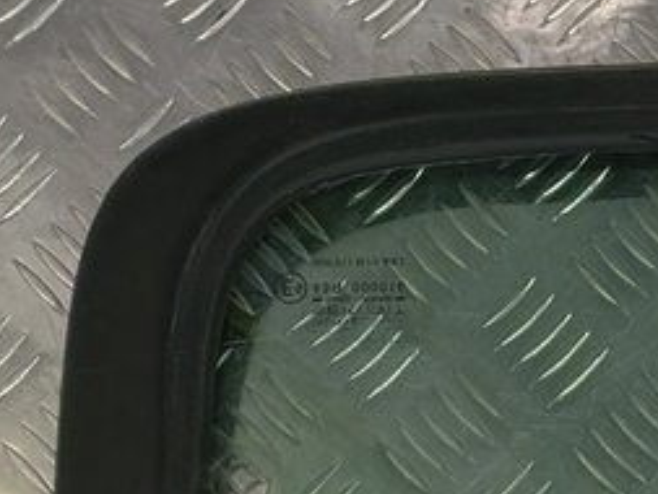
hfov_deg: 17.3
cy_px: 957
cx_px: 1181
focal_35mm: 93
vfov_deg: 13.8
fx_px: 1769
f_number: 1.6
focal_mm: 4.11
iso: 97
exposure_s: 1/50
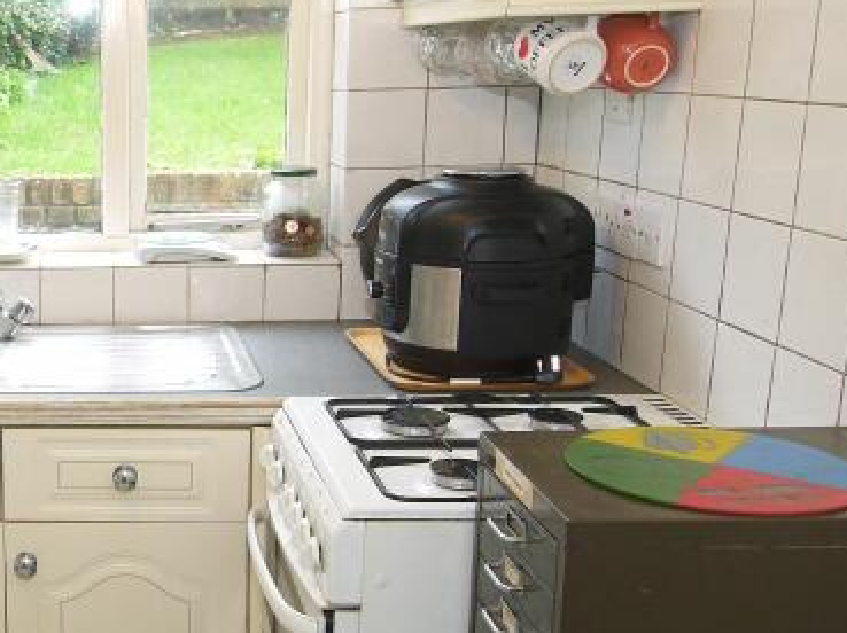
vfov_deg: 29.0
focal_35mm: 50
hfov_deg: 34.7
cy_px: 353
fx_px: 1222
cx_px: 0
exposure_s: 1/60
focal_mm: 9
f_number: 4
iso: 100
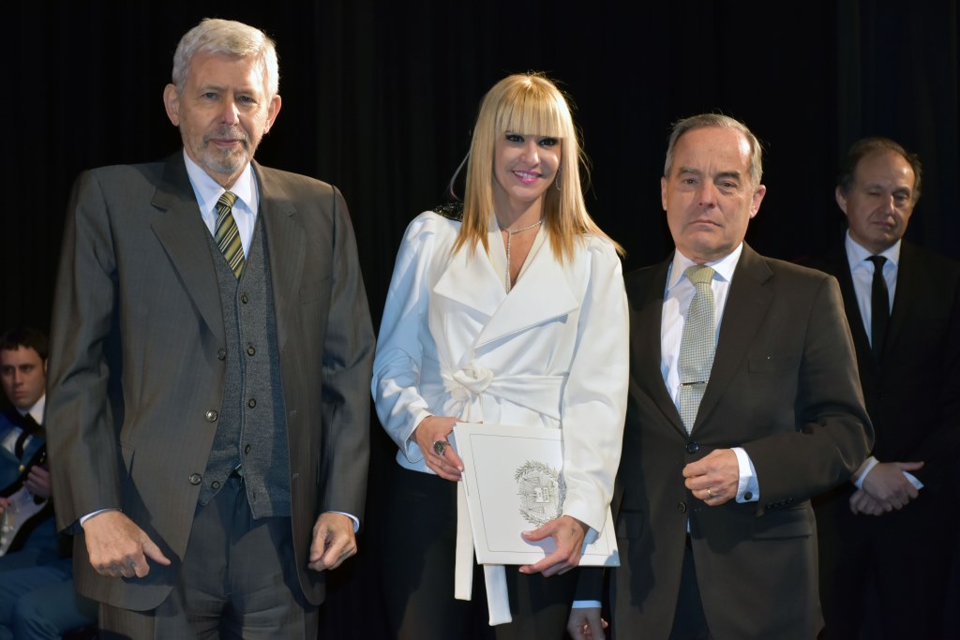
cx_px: 480
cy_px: 320
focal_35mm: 84
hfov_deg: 24.2
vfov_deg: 16.3
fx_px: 2240
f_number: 4.8
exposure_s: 1/250
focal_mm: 56
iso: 800
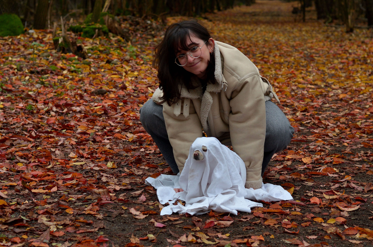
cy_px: 119
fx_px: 869
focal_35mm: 84
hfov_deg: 24.2
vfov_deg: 16.2
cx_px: 205
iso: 400
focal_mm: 50
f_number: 4.5
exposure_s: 1/400
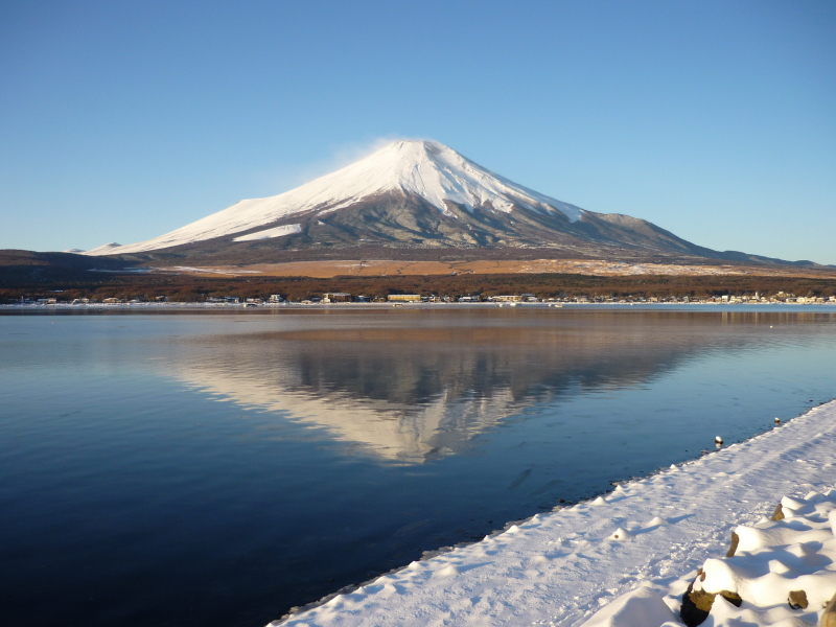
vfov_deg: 42.9
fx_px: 797
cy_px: 314
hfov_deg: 55.4
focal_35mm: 33
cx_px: 418
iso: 100
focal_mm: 5.5
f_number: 2.8
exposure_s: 1/640
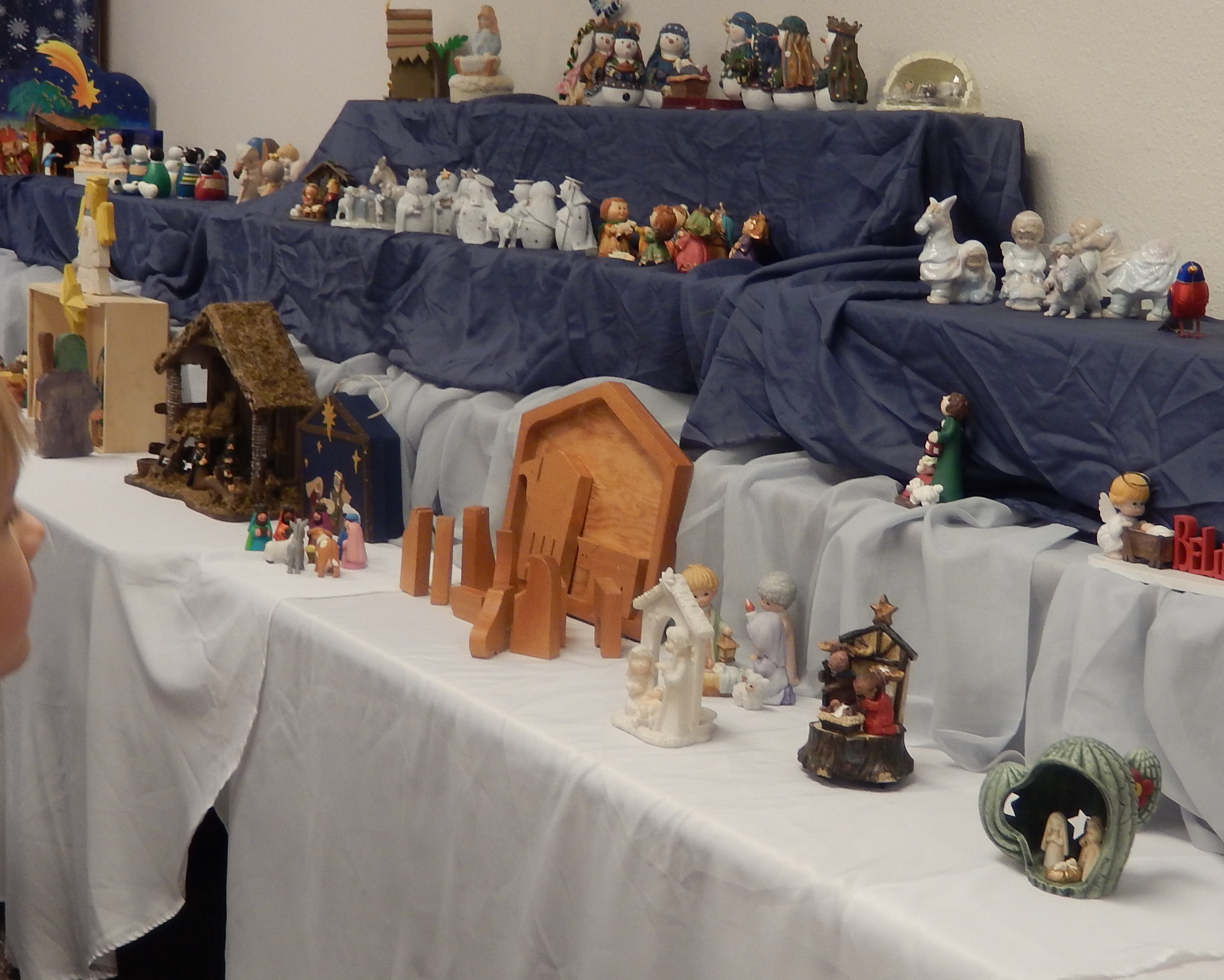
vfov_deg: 25.8
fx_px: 2137
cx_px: 738
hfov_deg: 31.9
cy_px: 528
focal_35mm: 59
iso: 125
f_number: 3.8
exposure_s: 1/30
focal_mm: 5.7
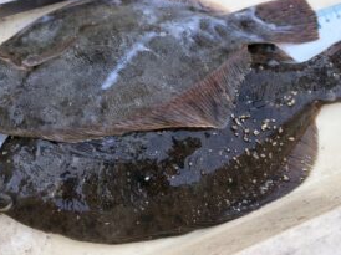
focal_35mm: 38
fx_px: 374
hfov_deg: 48.9
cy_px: 83
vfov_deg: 37.2
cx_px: 152
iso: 50
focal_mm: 5.96
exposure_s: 1/444
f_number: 1.6
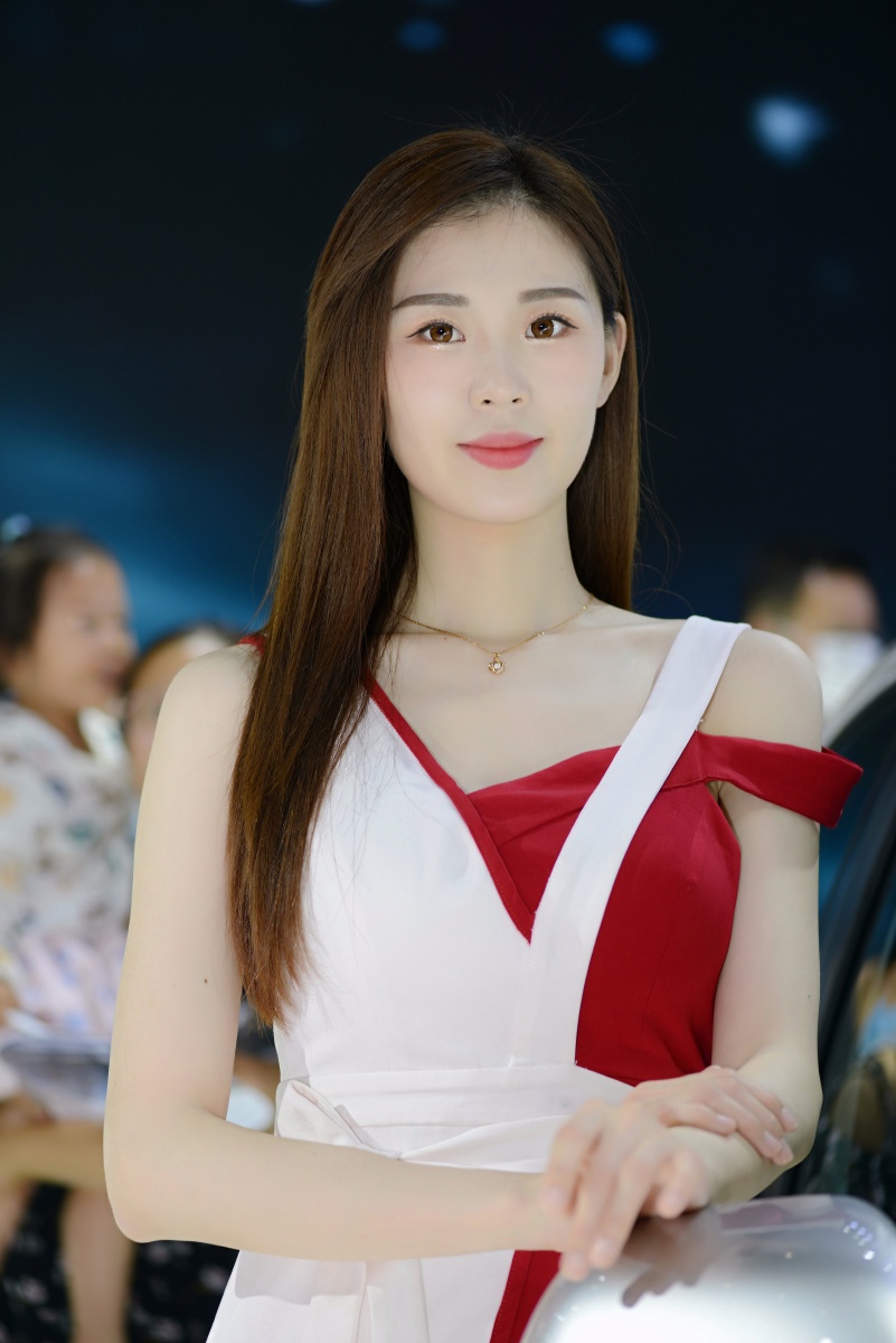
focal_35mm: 105
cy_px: 672
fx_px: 3916
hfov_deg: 13.1
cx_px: 448
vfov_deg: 19.4
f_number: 3.2
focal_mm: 105
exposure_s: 1/60.2
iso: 200
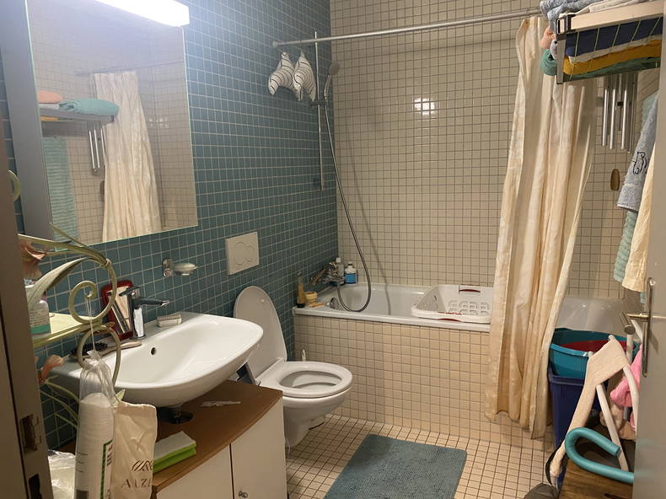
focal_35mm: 26
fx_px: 500
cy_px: 250
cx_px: 333
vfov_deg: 53.0
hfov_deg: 67.3
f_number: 1.8
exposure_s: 1/50
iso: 320
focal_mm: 4.25
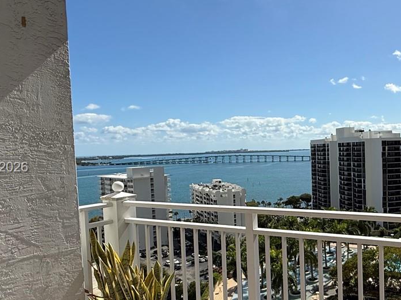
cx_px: 308
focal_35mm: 32
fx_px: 371
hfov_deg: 53.8
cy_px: 168
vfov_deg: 44.1
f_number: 2.2
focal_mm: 2.22
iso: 50
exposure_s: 1/4425
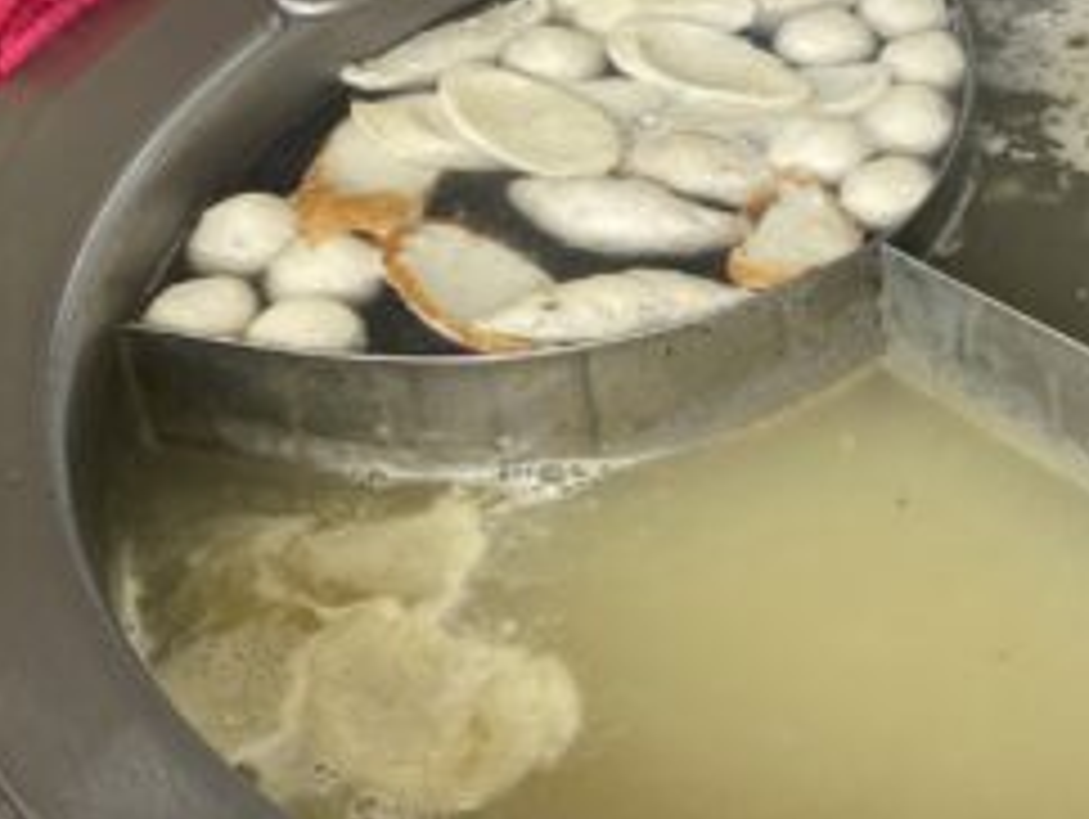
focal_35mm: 74
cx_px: 1076
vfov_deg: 19.5
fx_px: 2330
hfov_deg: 25.1
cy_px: 45
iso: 125
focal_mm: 4.25
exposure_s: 1/107
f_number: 1.8
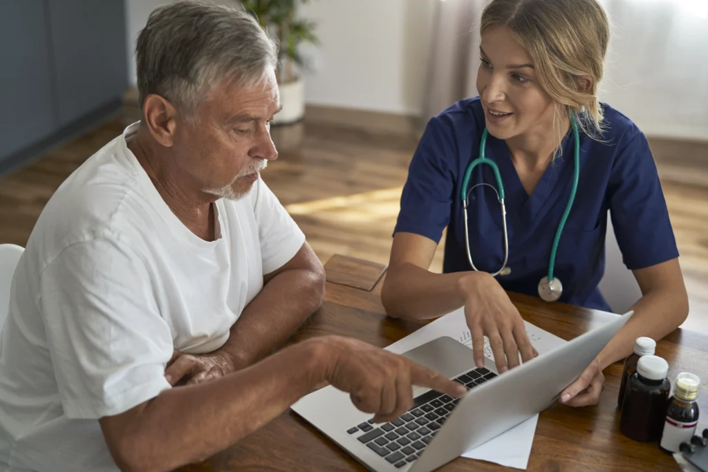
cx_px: 354
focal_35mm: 50
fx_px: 983
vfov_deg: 27.0
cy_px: 236
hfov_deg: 39.6
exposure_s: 1/200
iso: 320
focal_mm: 50
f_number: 2
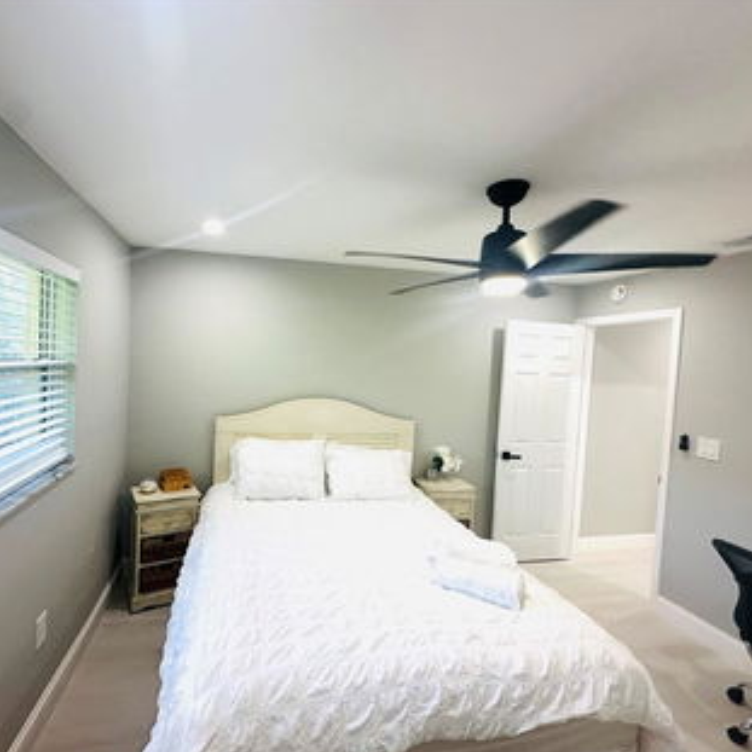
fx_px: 418
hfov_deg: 83.4
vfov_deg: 84.0
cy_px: 375
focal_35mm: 17
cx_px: 320
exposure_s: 1/60
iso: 160
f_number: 2.2
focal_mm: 2.22
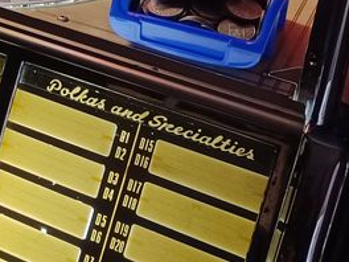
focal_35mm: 93
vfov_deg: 15.3
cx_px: -115
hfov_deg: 19.3
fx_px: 938
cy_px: -56
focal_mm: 5.59
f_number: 1.88
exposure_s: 1/50.1
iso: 545
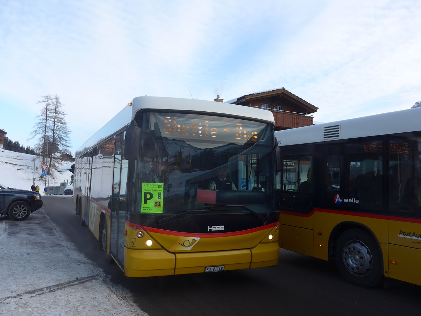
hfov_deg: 61.7
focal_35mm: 29
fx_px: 353
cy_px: 158
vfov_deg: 48.2
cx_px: 210
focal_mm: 6
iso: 80
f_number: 2.8
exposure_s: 1/500
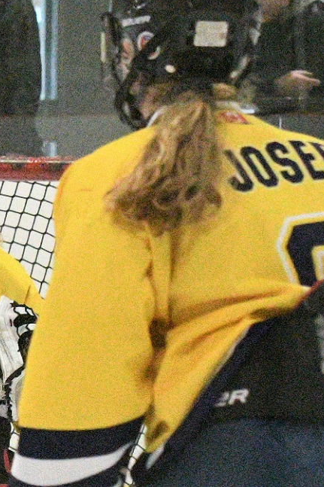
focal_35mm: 159
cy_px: 242
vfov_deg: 12.9
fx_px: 2147
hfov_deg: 8.6
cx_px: 5
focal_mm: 70
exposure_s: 1/1000
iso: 20000
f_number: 5.6
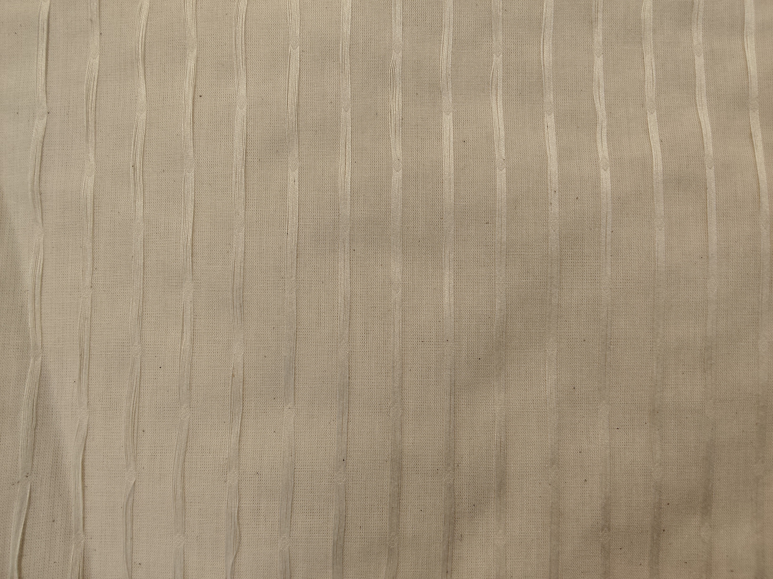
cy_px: 290
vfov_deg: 53.1
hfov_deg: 67.3
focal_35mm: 26
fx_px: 581
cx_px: 386
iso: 64
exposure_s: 1/100
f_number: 2
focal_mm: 2.78
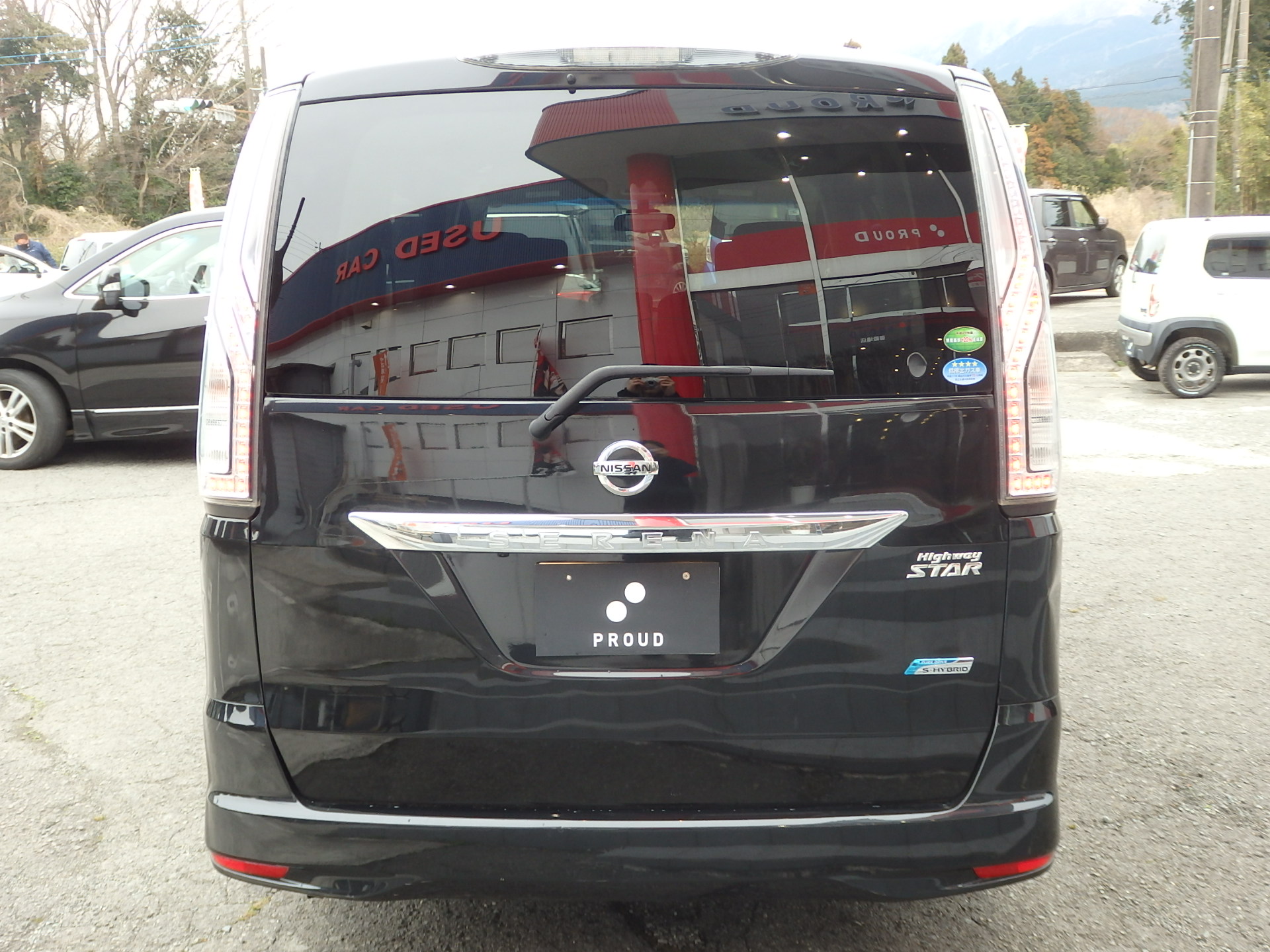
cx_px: 635
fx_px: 1357
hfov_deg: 50.1
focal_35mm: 37
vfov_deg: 38.7
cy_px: 476
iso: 125
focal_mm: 6.6
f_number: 3.6
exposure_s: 1/40
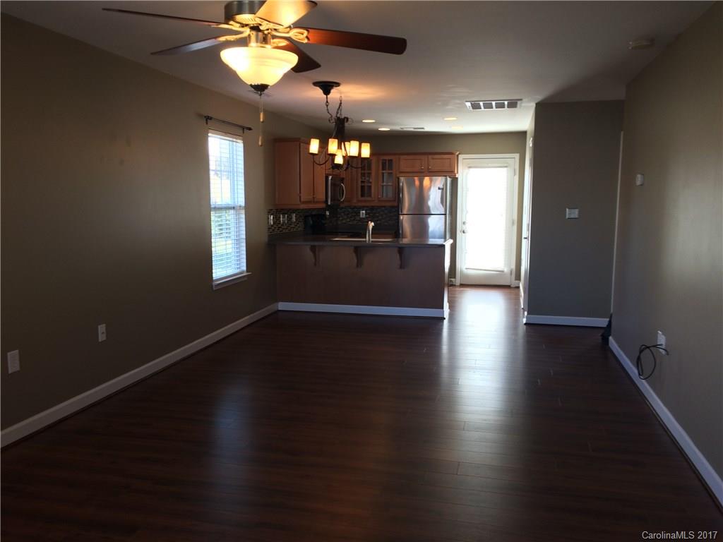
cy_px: 271
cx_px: 362
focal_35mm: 29
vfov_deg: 48.2
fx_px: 606
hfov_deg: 61.7
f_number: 2.2
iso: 40
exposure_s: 1/40
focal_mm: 4.15
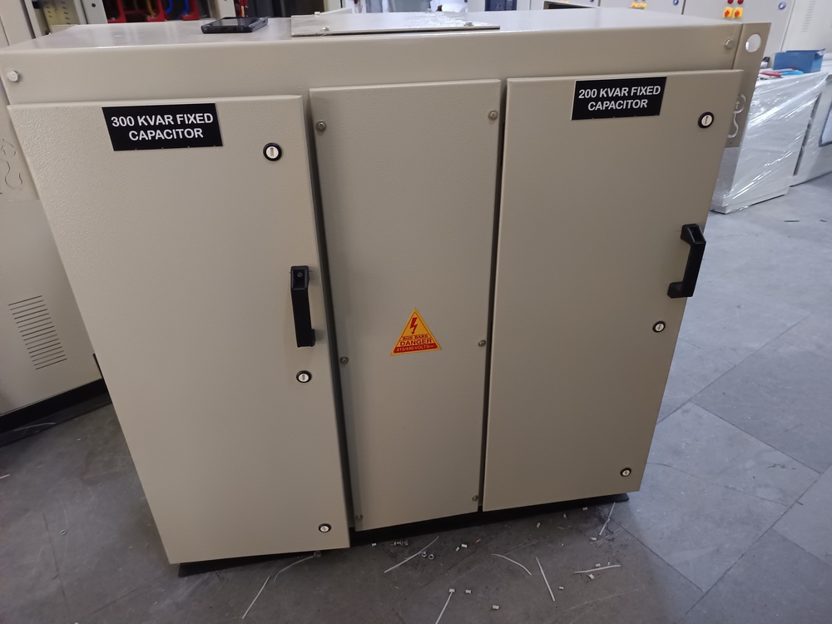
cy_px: 312
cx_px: 416
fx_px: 577
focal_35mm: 24
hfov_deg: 71.6
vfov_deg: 56.8
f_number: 1.7
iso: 2573
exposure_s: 1/20
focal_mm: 5.31
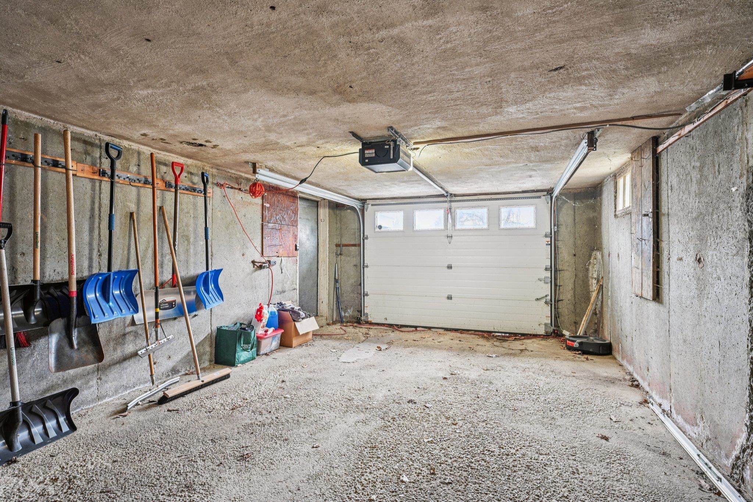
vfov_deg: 67.4
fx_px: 376
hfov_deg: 90.0
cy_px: 251
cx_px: 376
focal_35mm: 18
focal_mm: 18
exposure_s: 1/2.5
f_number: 8
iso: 400
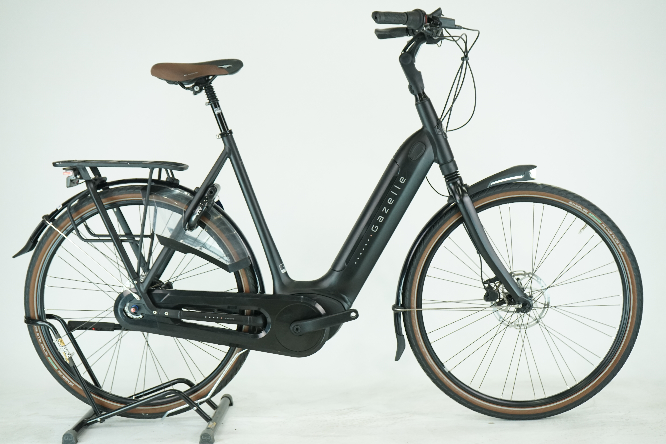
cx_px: 333
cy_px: 222
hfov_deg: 37.5
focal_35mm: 53
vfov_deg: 25.5
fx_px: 980
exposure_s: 1/200
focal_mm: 53
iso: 1600
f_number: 5.6
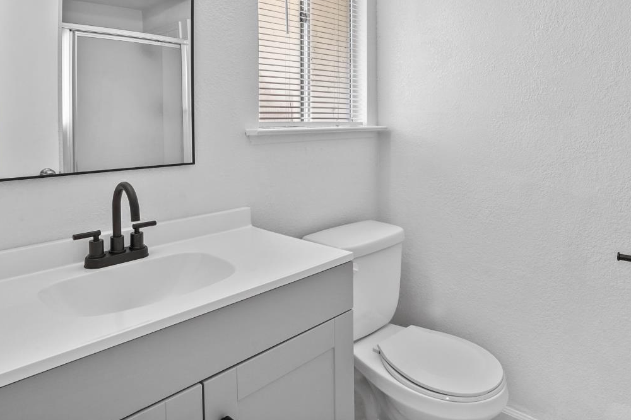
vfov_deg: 51.2
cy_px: 114
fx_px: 421
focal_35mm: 24
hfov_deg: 73.6
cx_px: 345
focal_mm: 16
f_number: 11
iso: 2000
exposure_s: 1/30
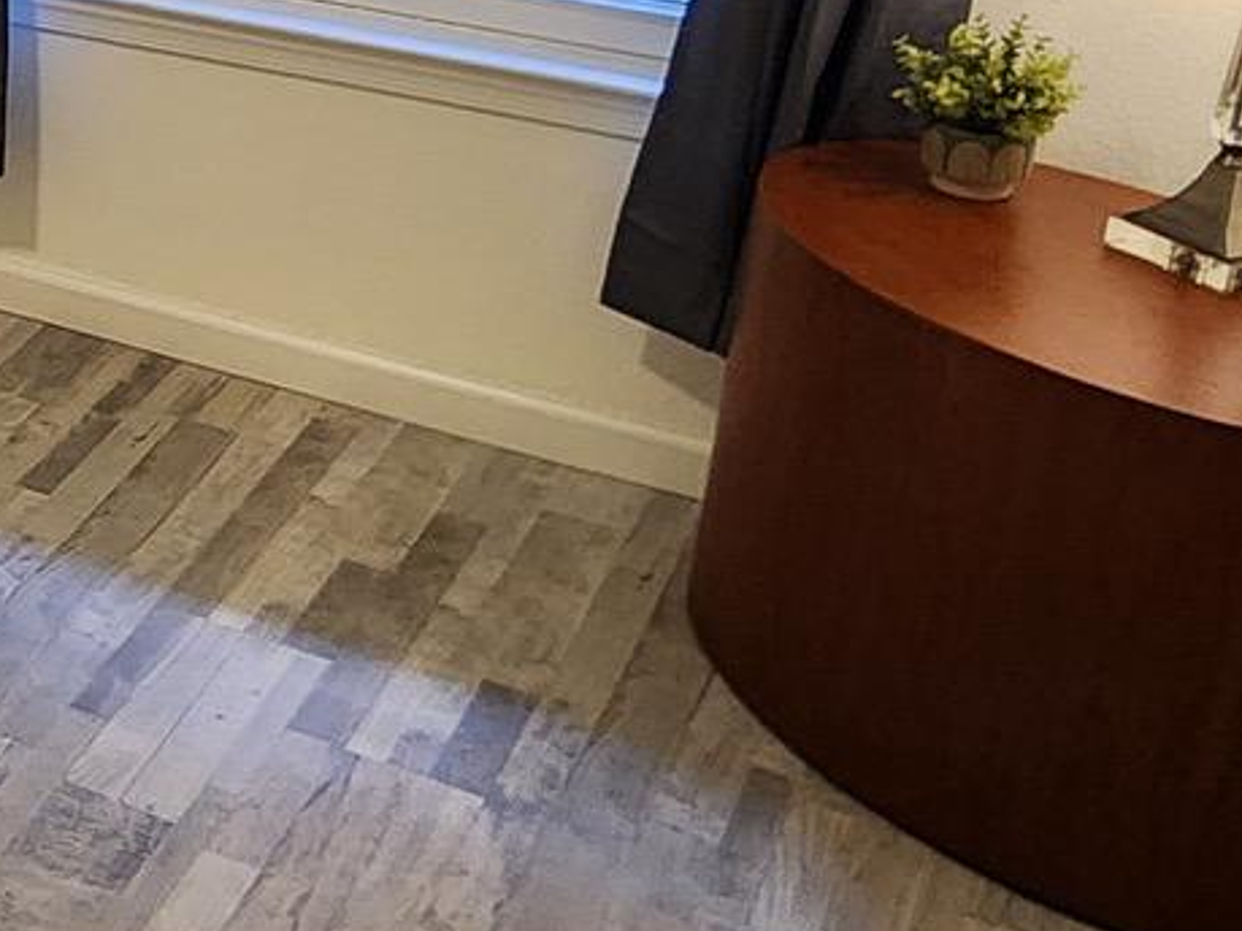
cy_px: 97
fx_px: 2080
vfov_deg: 24.5
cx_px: -536
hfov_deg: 26.1
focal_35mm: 58
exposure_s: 1/60
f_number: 2.2
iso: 320
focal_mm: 2.2
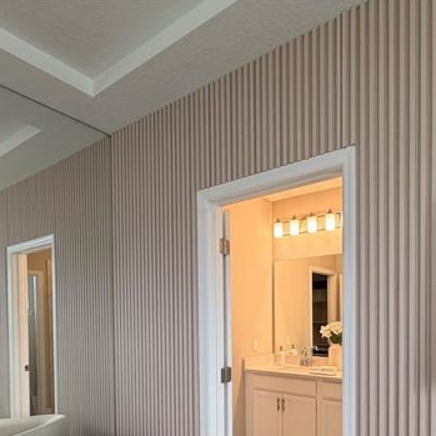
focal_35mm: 25
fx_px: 356
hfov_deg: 62.3
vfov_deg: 59.7
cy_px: 325
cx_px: 264
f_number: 2.2
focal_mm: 2.22
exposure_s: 1/120
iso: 160
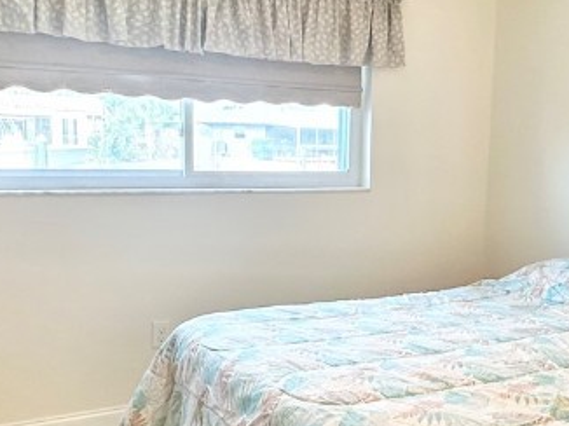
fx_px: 723
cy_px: 258
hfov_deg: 42.4
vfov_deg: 32.7
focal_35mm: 44
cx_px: 379
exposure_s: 1/120
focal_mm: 2.22
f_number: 2.2
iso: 160
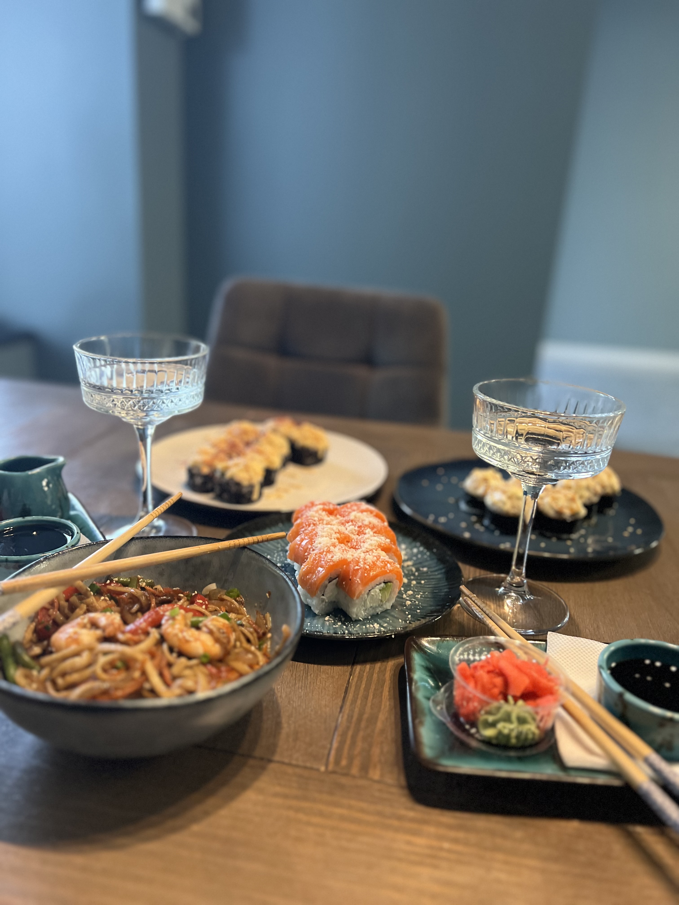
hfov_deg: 53.1
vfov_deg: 67.3
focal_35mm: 26
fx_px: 680
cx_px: 340
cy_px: 452
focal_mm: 5.7
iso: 500
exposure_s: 1/60
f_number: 1.5
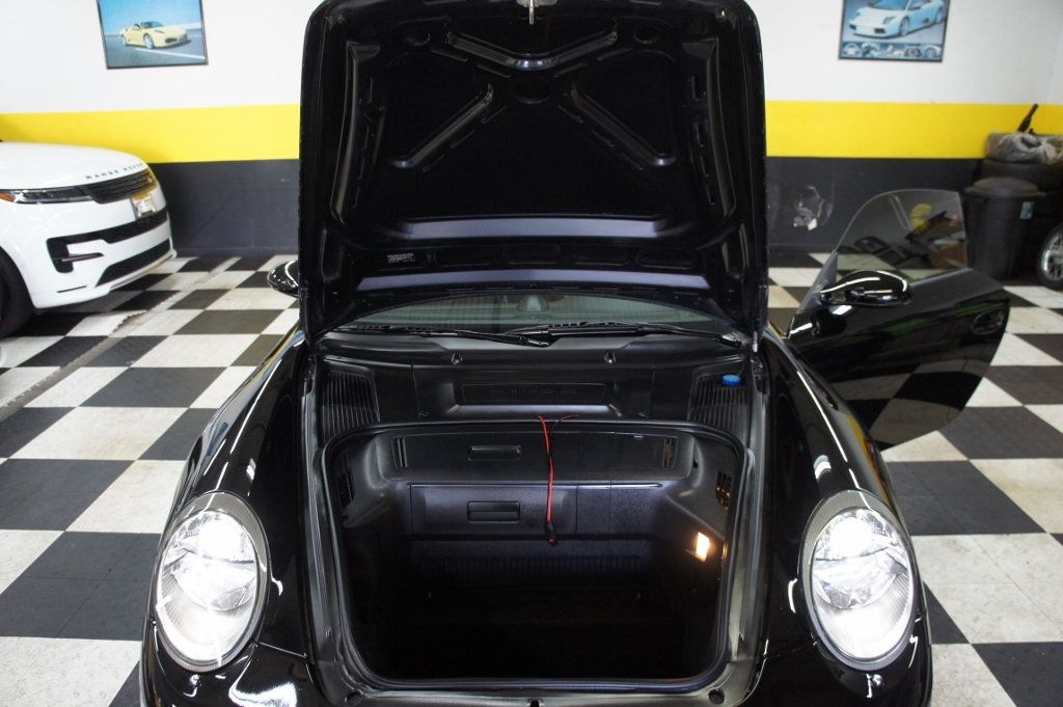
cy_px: 354
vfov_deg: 47.9
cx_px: 532
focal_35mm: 27
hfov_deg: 67.4
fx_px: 797
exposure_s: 1/80
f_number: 3.5
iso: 800
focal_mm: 18
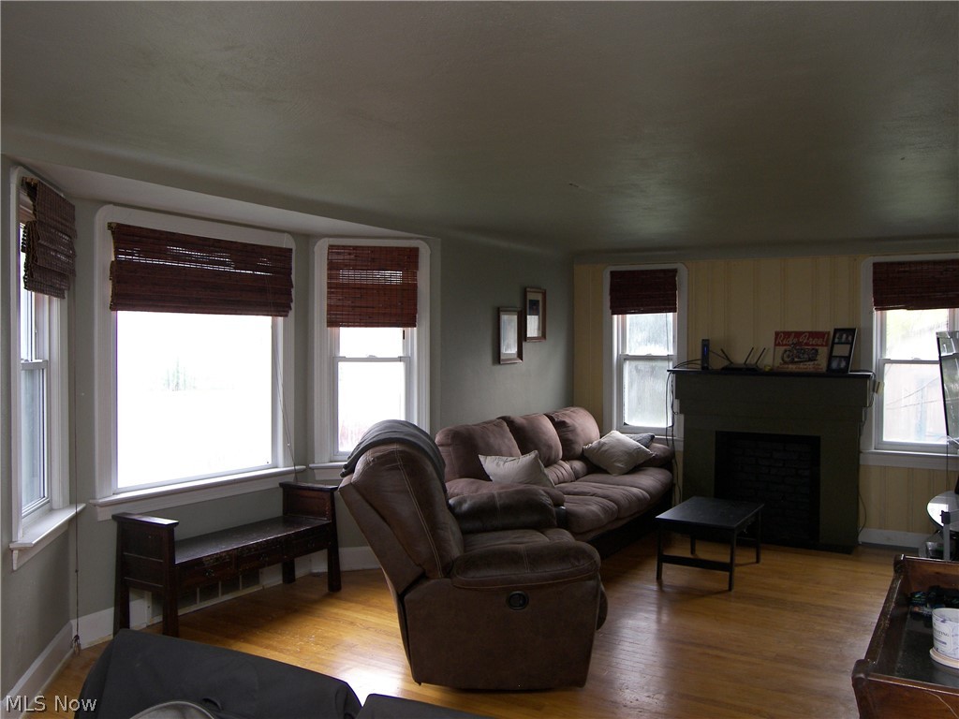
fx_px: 831
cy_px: 360
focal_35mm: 30
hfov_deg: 60.0
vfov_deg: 46.8
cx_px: 480
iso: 100
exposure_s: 1/30
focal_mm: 6.4
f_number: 3.2
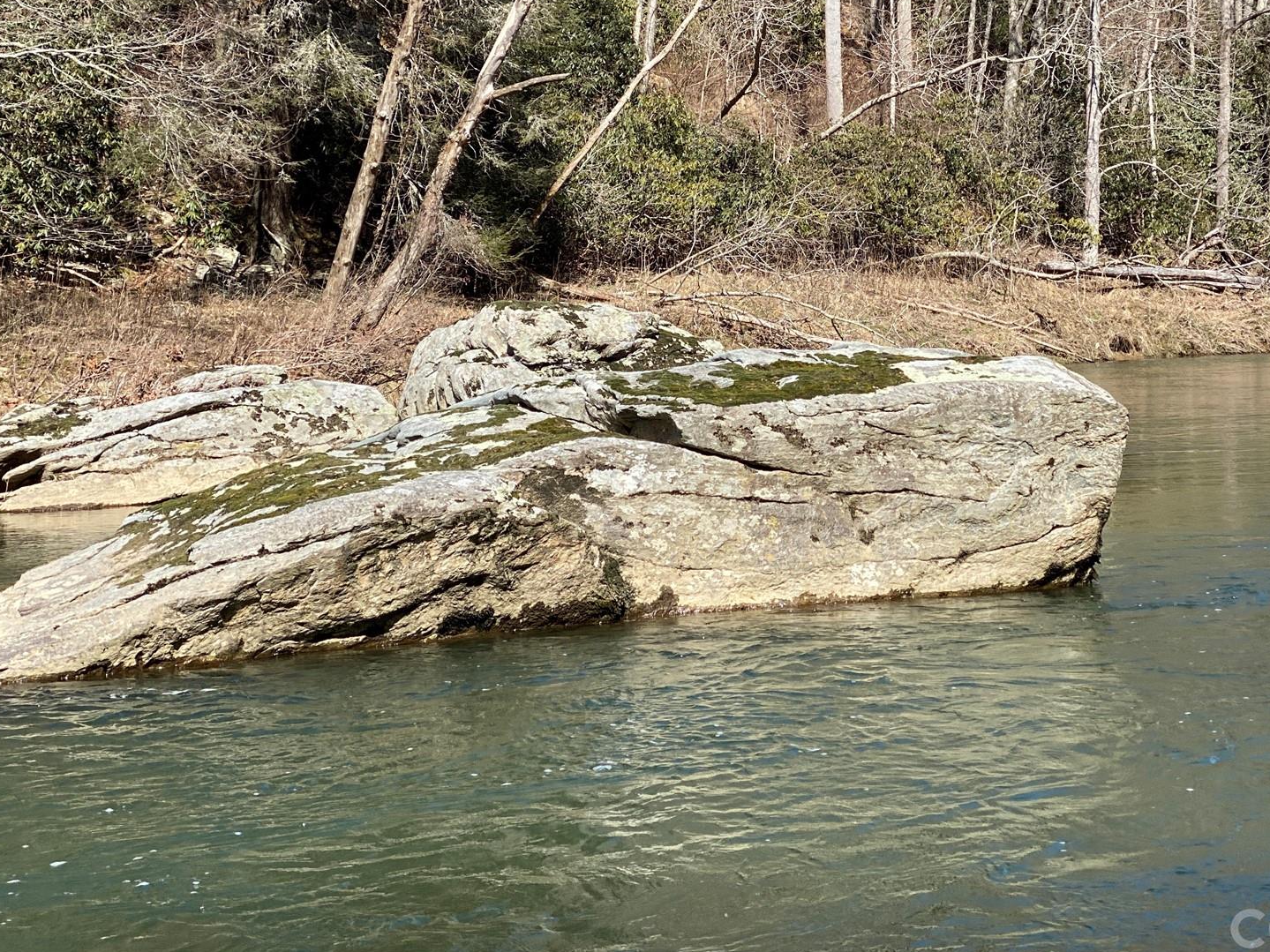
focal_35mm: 74
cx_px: 826
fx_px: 2715
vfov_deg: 19.8
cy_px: 328
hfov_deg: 26.2
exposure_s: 1/959
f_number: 2
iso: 20
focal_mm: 6
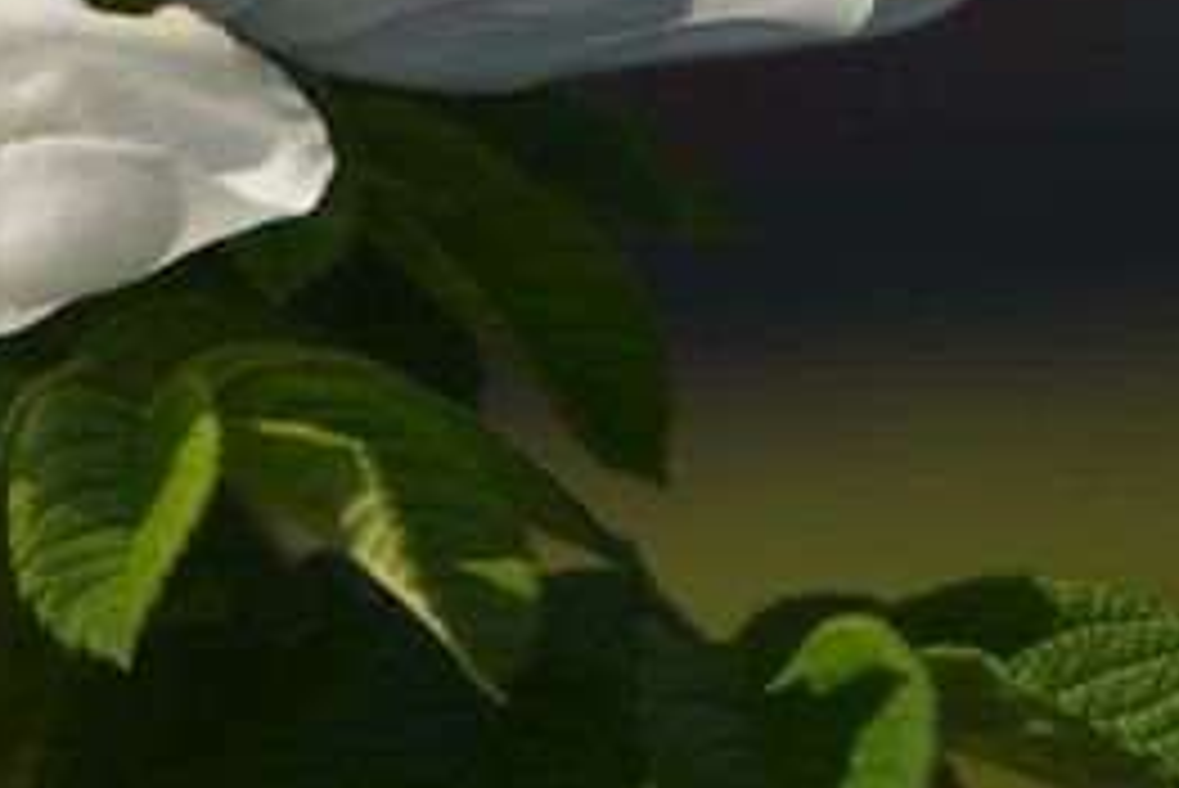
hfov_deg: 5.0
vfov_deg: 3.4
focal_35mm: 410
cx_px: -315
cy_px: 239
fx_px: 13434
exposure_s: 1/800
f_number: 4
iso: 100
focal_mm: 70
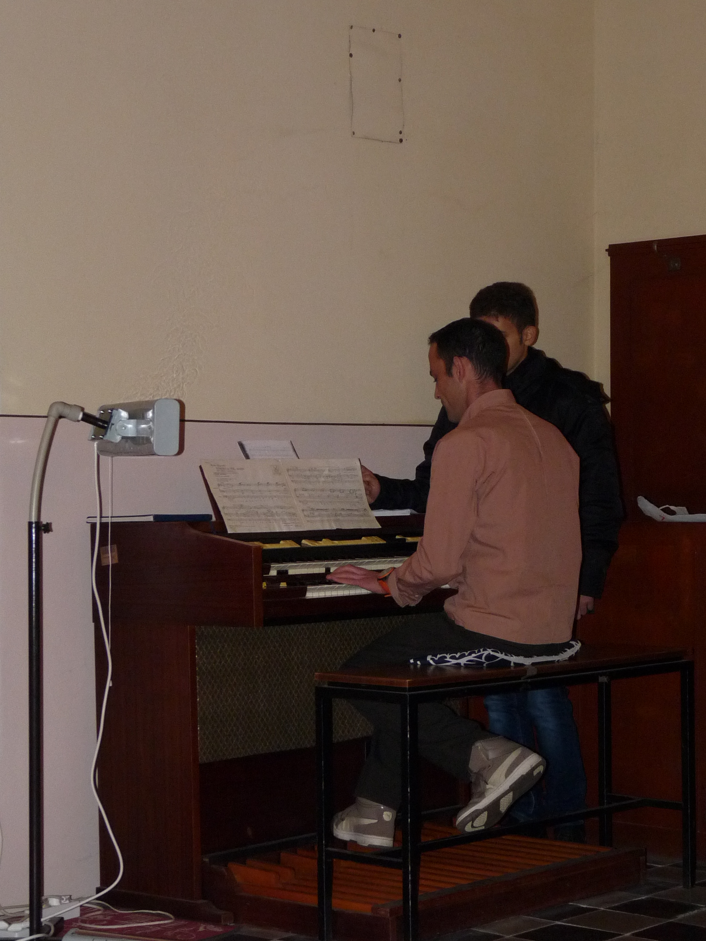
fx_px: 2067
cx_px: 353
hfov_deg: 19.4
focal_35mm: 76
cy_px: 470
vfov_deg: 25.7
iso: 250
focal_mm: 9.8
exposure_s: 1/30
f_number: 3.2
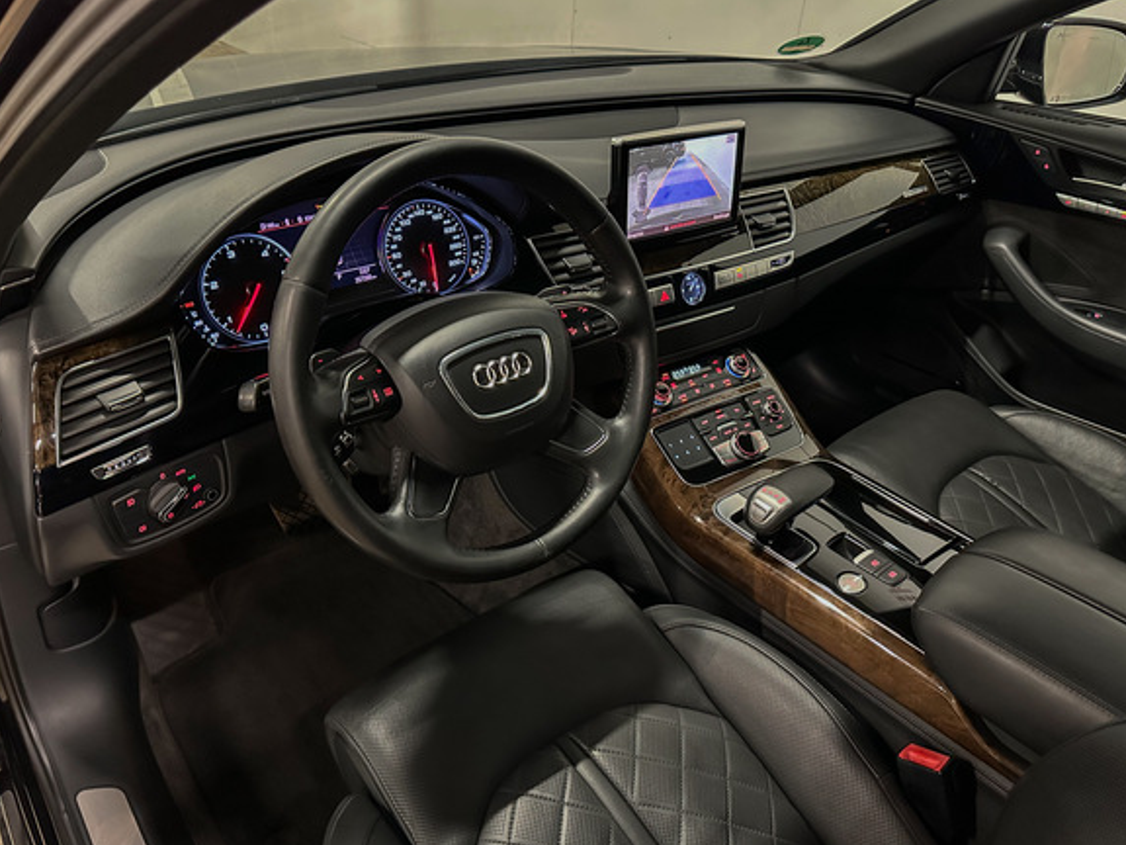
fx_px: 813
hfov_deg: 69.4
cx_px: 541
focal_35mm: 25
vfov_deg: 54.9
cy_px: 434
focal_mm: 6.86
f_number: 1.78
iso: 1000
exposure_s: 1/48
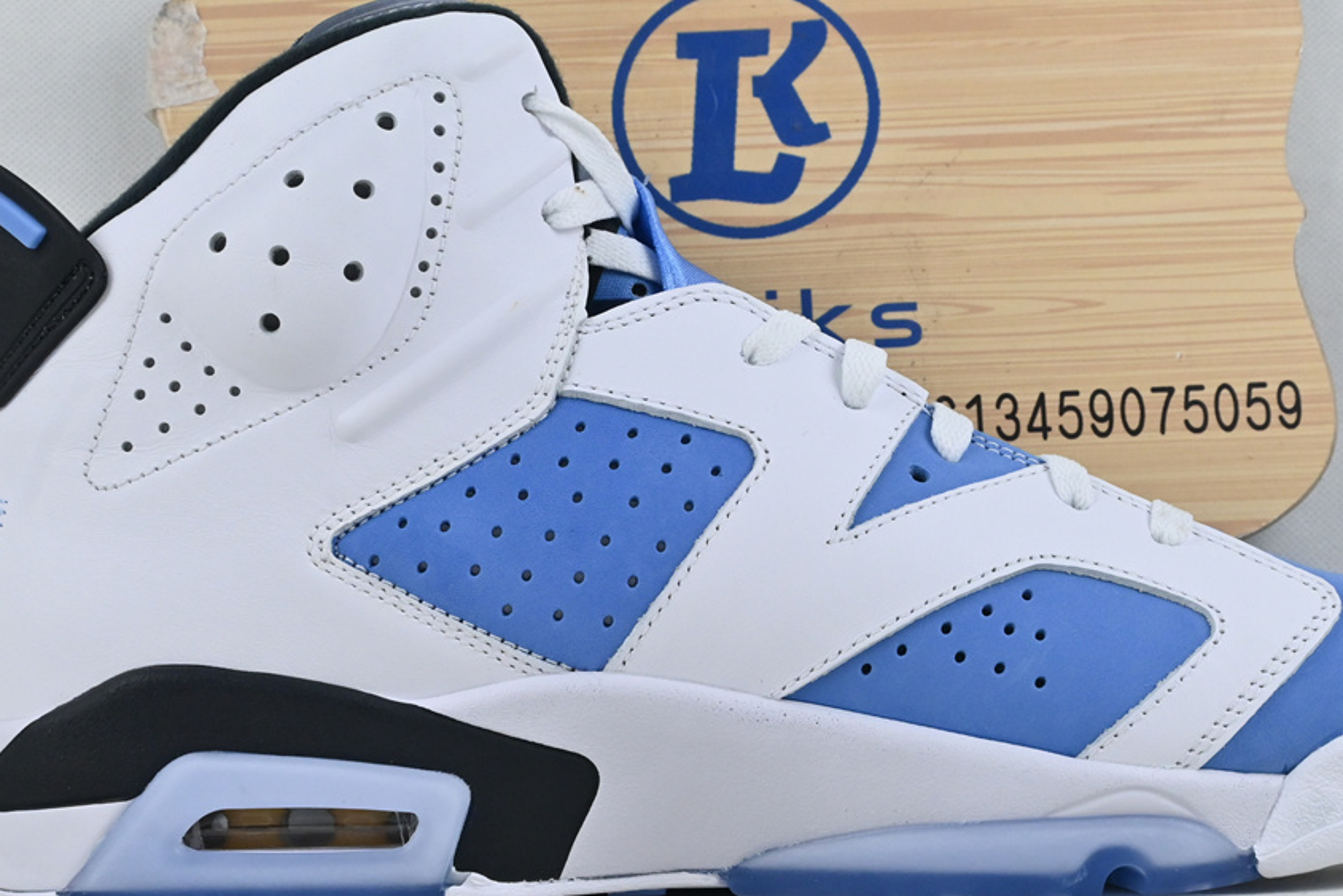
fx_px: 2428
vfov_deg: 20.9
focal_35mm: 65
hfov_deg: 30.9
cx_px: 732
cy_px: 524
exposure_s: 1/200
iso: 1000
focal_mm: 30.5
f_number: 10
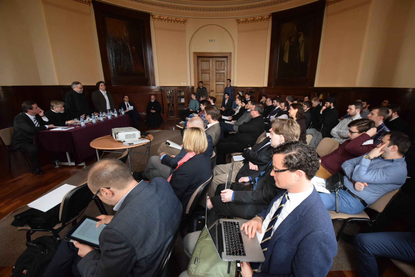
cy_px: 138
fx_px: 173
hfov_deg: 100.4
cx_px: 208
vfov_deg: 77.3
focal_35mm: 15
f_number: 5.6
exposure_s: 1/100
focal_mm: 10
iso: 2500
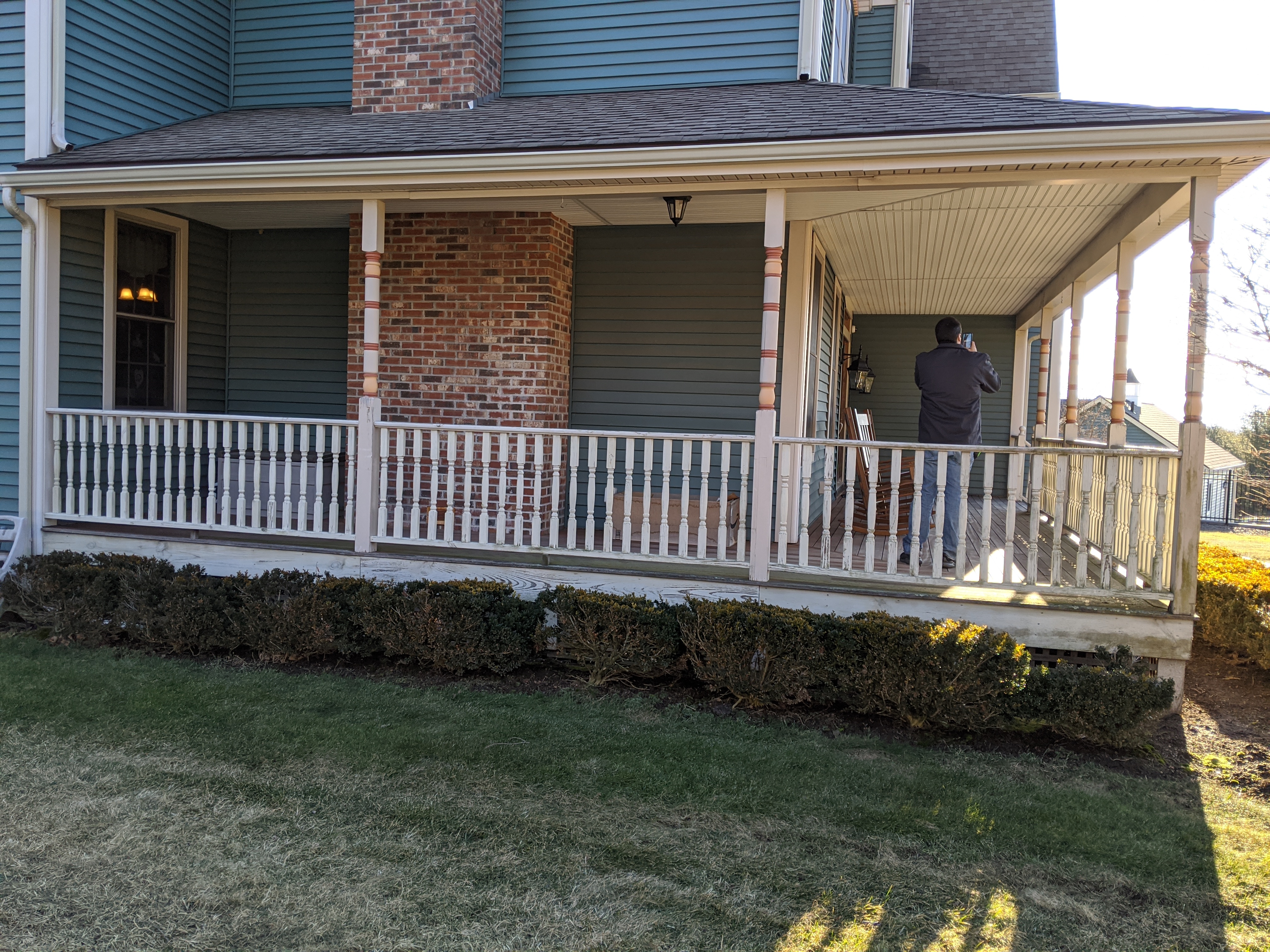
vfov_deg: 51.4
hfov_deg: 65.3
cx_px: 635
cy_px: 476
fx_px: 991
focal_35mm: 27
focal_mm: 4.44
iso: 101
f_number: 1.8
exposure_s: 1/652
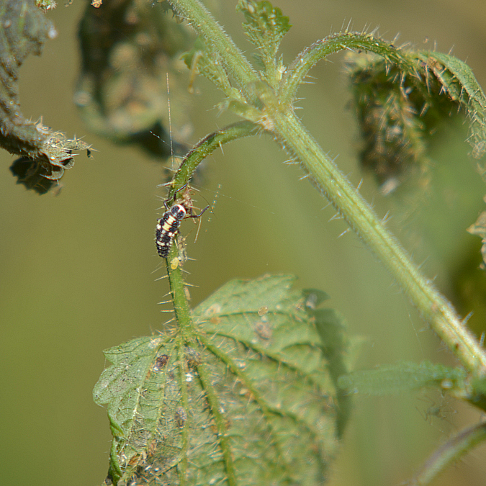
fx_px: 6131
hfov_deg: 4.5
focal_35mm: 386
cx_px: 181
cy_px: 243
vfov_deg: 4.5
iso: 100
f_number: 7.1
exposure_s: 1/50
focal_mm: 200
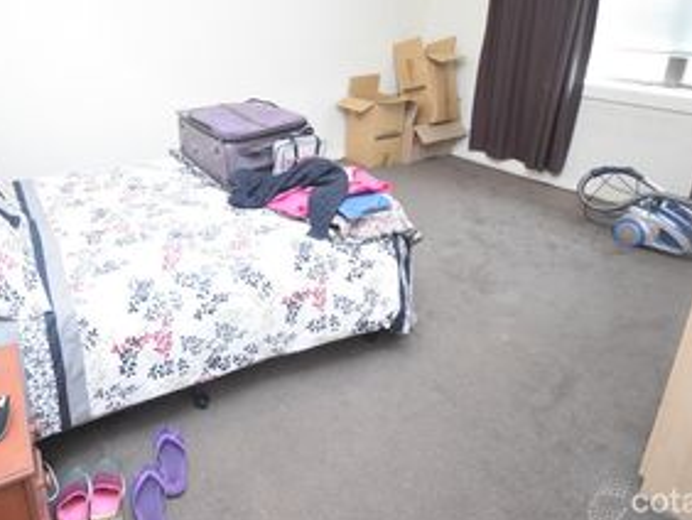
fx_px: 480
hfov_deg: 68.7
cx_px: 209
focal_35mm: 24
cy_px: 168
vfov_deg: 55.5
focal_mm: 10
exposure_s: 1/60
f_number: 4
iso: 3600
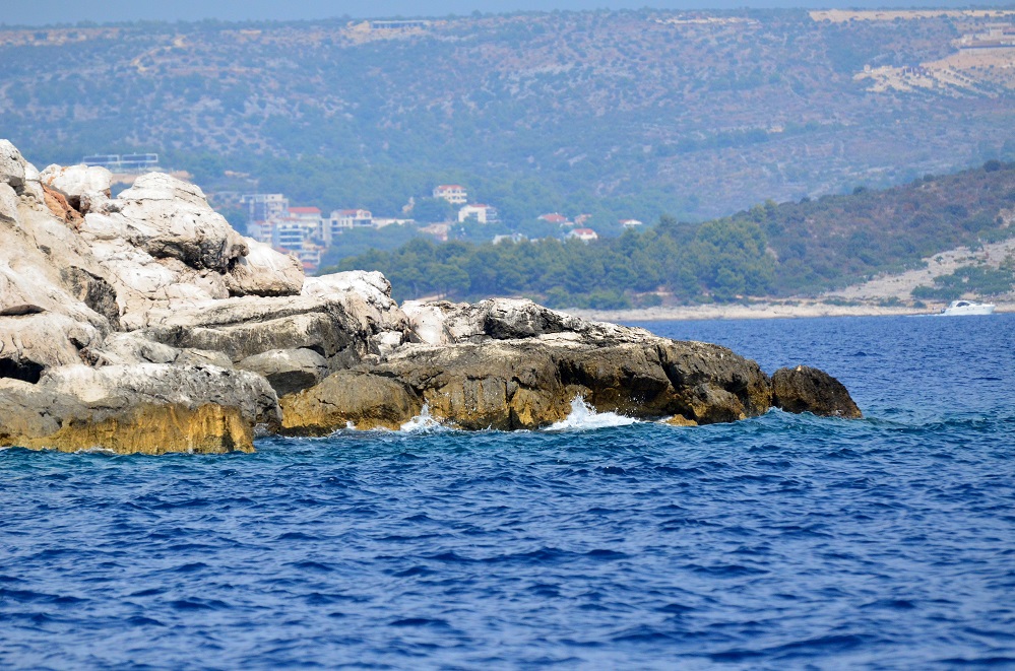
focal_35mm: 330
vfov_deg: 4.1
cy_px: 336
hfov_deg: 6.3
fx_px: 9282
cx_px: 508
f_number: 5.6
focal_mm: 220
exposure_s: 1/8000
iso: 1400
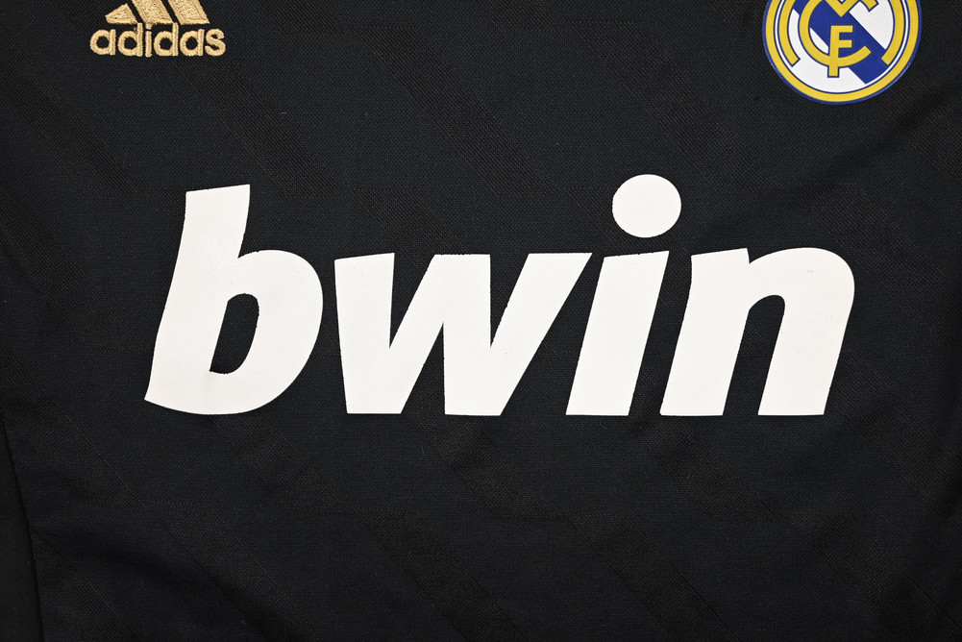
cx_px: 481
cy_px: 321
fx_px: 869
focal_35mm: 32
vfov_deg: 40.6
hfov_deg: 57.9
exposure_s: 1/100
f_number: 4.8
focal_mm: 32.5
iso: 200
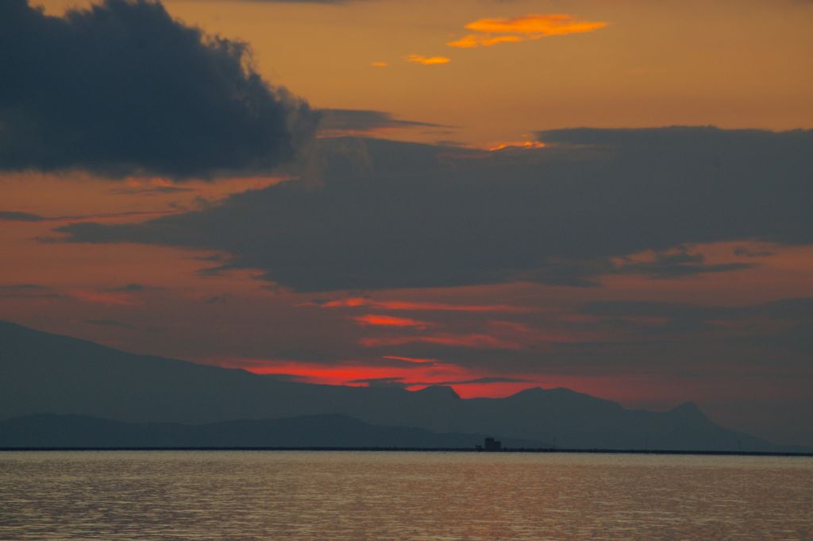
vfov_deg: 4.6
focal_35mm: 300
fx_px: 6769
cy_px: 270
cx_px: 406
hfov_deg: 6.9
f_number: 8
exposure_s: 1/180
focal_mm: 200
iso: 400
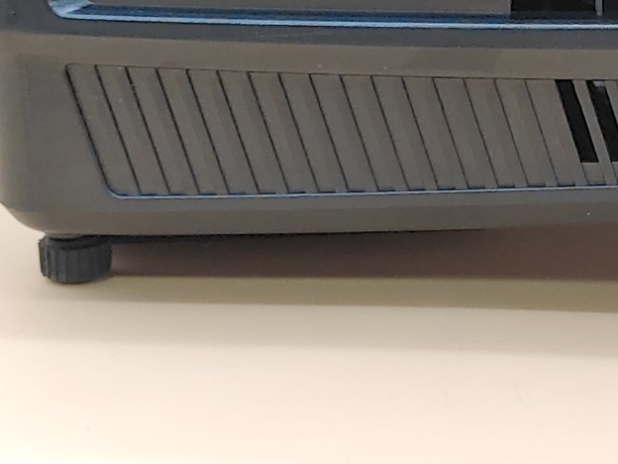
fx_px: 2017
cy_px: -46
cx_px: 552
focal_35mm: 113
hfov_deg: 17.2
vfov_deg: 12.9
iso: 50
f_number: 1.8
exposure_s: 1/60
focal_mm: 4.36
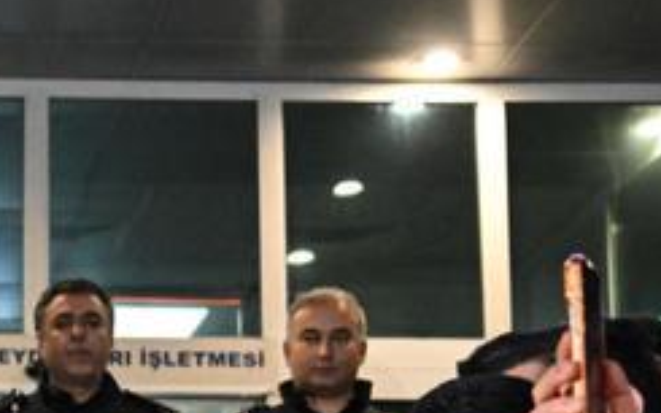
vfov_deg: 10.9
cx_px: -275
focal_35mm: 115
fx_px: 2071
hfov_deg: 16.8
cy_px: 626
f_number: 2.8
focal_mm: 24
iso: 6400
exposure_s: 1/320
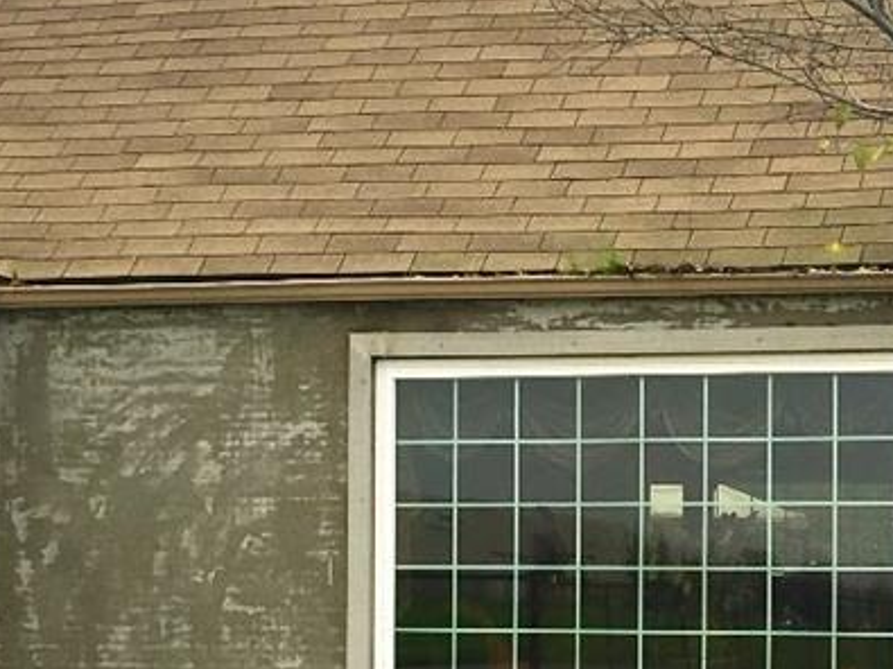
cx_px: 619
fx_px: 2837
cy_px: 574
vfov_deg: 13.4
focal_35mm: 110
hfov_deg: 17.8
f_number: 2.2
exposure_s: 1/411
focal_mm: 4.15
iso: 25
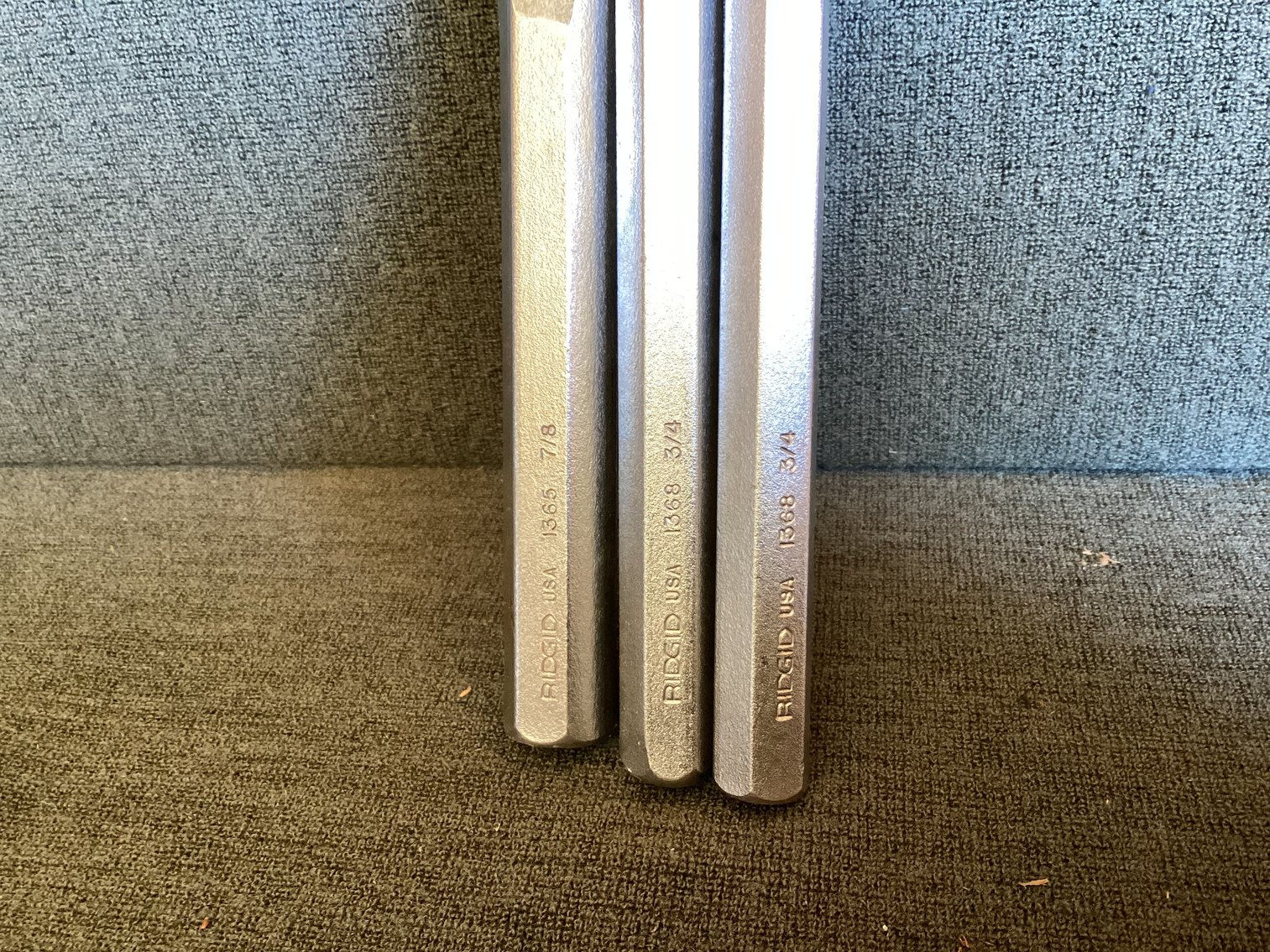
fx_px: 1137
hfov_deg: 58.3
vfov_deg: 45.4
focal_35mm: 31
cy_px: 476
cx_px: 635
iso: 250
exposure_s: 1/60
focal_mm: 3.3
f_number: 2.4
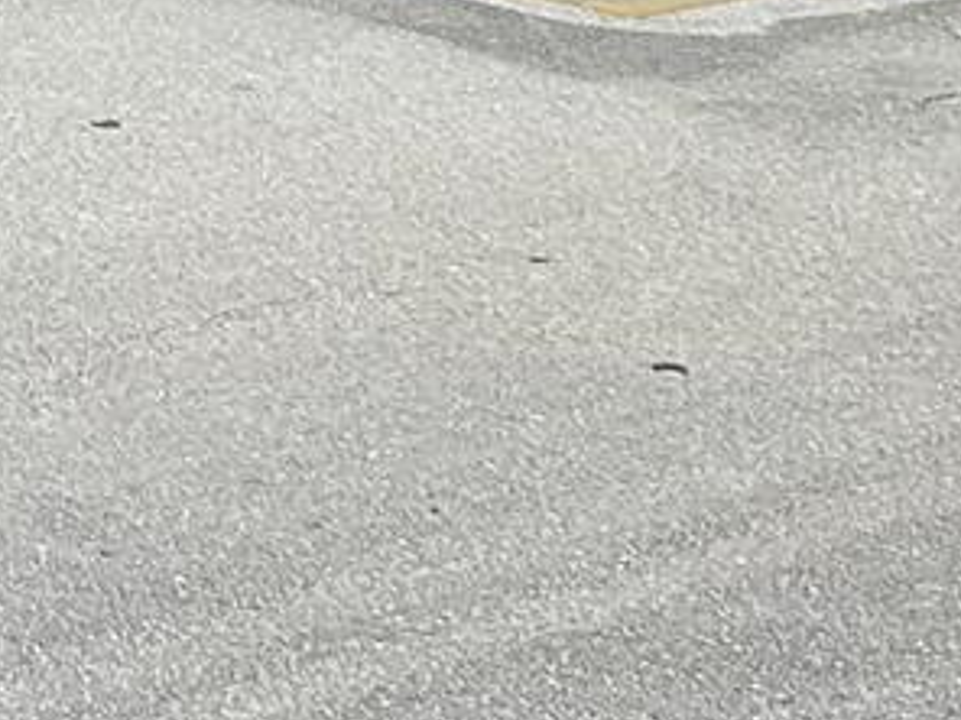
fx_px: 4997
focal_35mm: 180
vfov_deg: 7.9
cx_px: -961
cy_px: -762
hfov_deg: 10.2
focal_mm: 5.7
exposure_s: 1/3968
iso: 50
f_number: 1.5
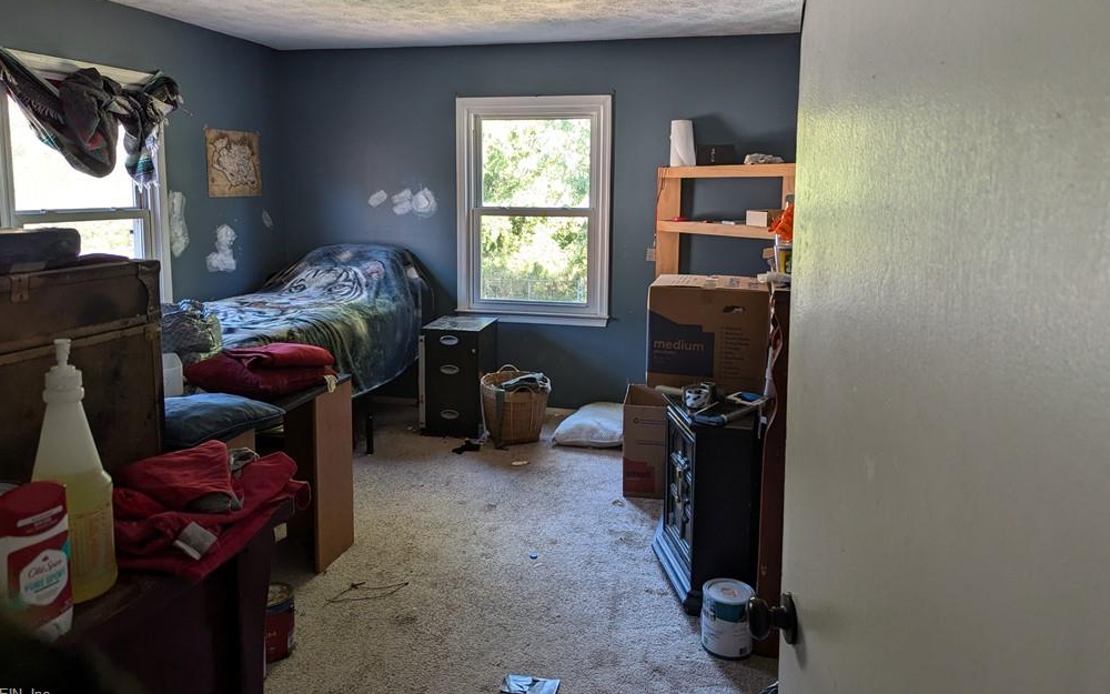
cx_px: 553
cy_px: 279
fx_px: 787
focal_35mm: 26
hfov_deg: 70.4
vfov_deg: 47.3
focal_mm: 6.81
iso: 58
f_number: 1.85
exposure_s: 1/50
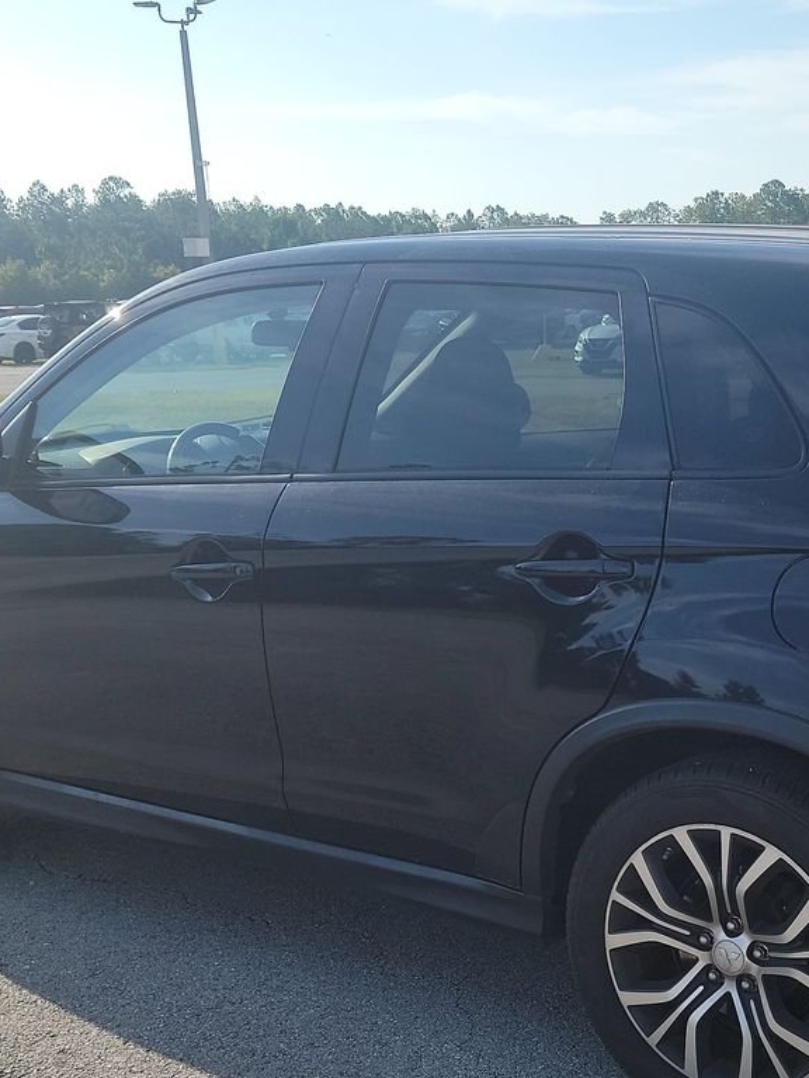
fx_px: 1558
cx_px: 569
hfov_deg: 28.8
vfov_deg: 37.5
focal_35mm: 50
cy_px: 775
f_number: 1.8
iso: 50
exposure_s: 1/866
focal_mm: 6.7
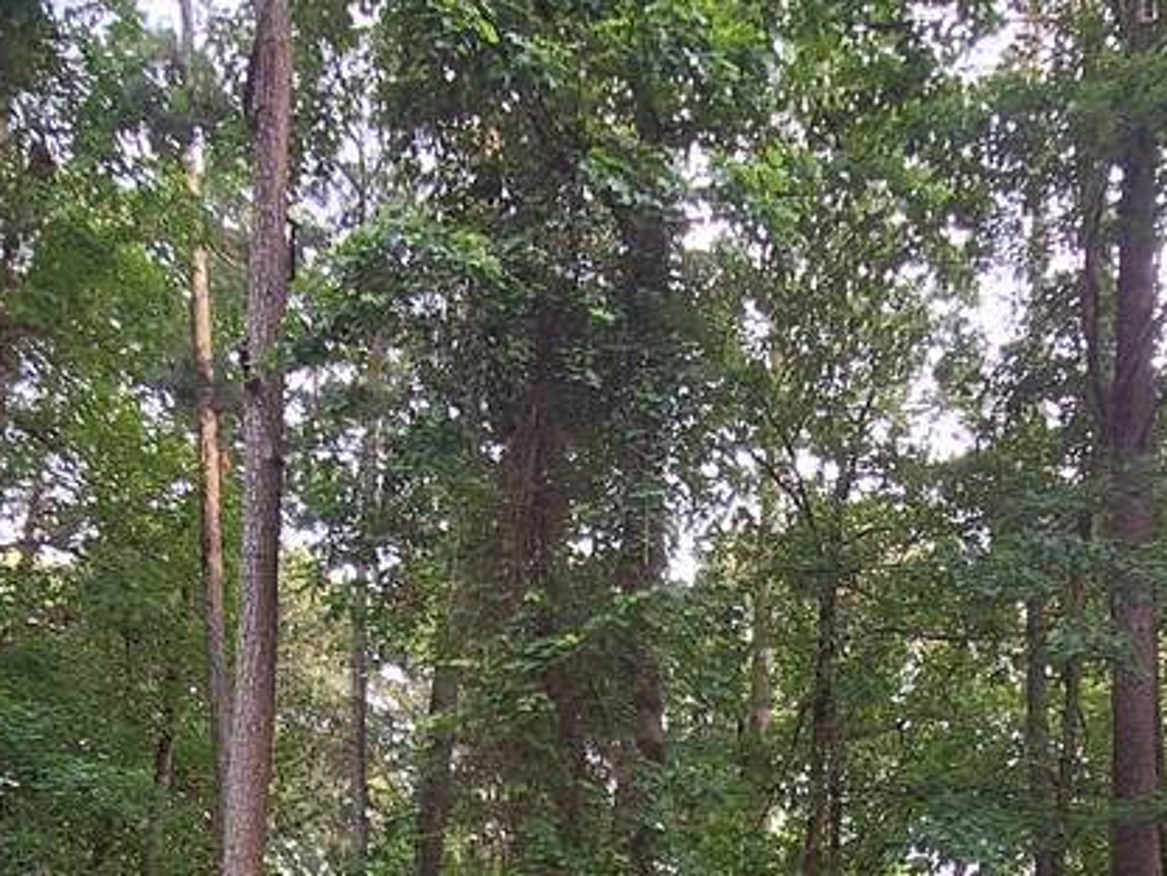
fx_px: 1349
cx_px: 682
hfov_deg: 46.6
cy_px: 1056
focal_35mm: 40
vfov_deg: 30.4
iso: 64
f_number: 2.2
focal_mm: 1.74
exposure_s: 1/60
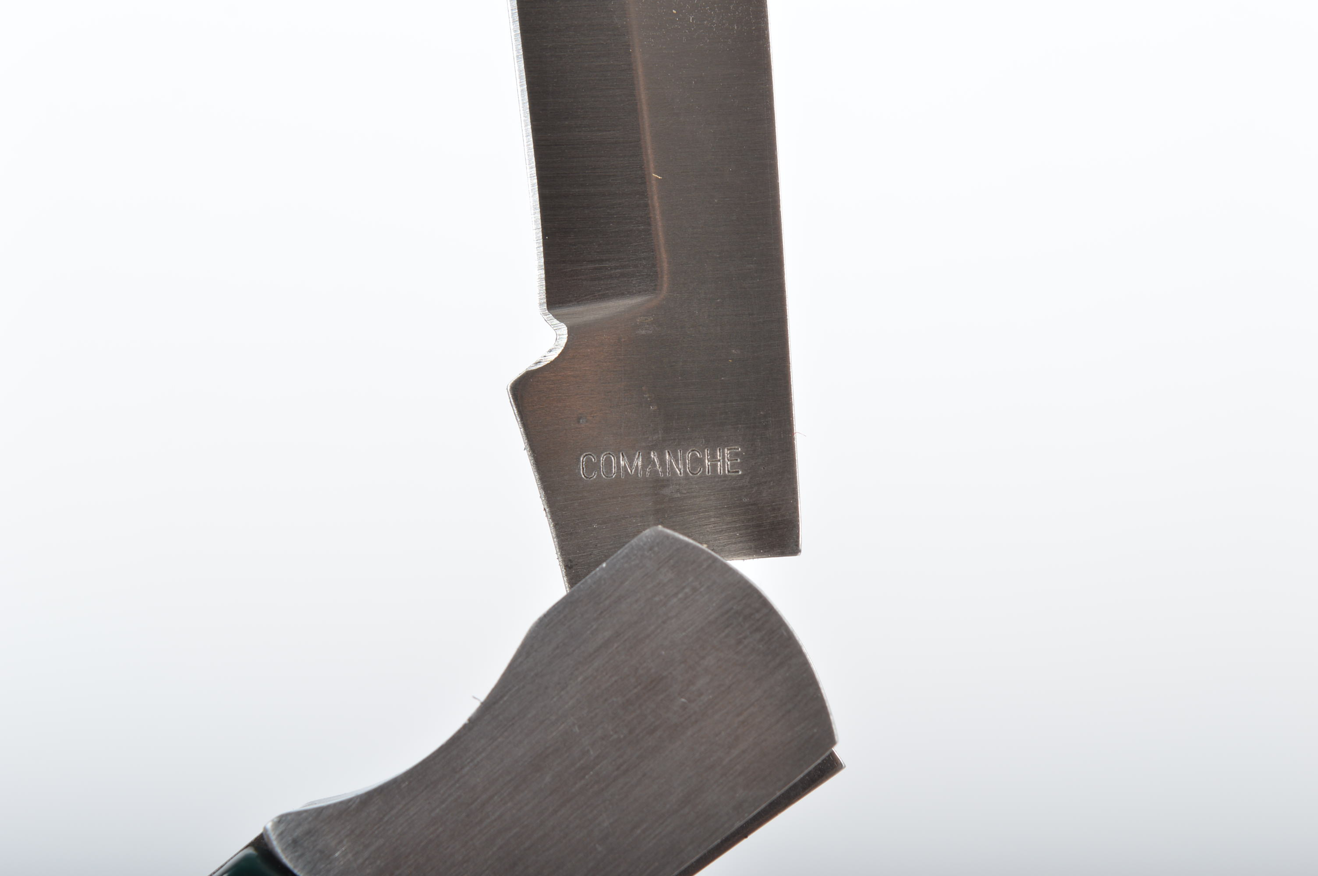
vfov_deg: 16.5
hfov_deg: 24.6
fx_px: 3018
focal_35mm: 82
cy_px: 438
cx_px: 659
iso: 100
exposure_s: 1/200
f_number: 13
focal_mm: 55
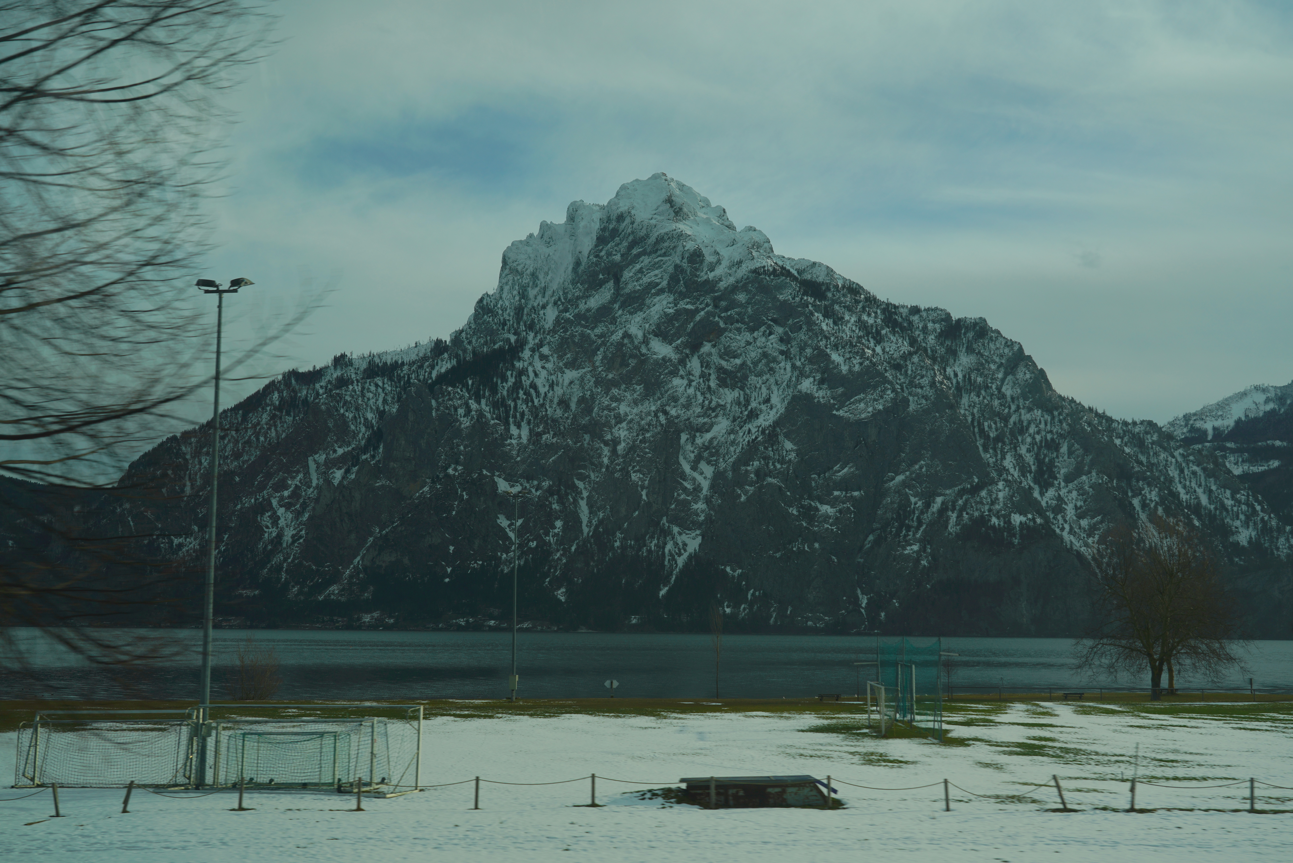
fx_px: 1437
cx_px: 646
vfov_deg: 33.4
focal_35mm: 40
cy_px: 432
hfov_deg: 48.5
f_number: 5.6
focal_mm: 40
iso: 100
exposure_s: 1/160
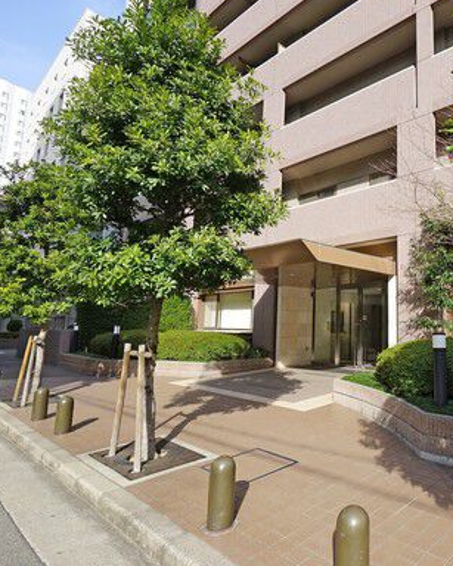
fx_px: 369
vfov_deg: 75.0
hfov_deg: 58.1
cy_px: 273
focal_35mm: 22
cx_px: 366
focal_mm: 10
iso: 100
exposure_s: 1/60
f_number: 11
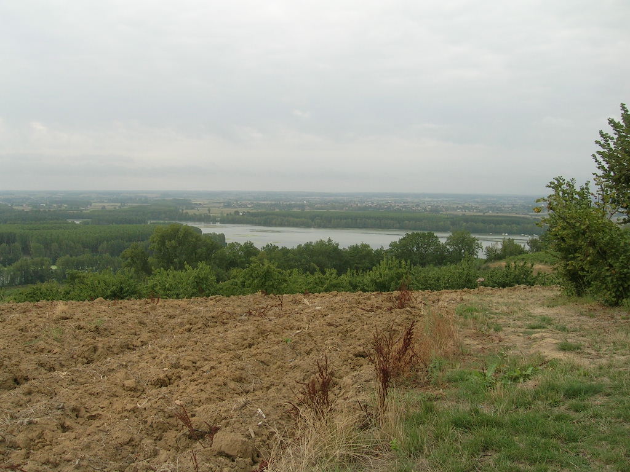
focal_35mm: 35
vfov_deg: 40.7
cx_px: 315
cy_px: 236
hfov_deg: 52.6
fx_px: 637
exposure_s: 1/308
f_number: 4.8
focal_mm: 5.4
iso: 50
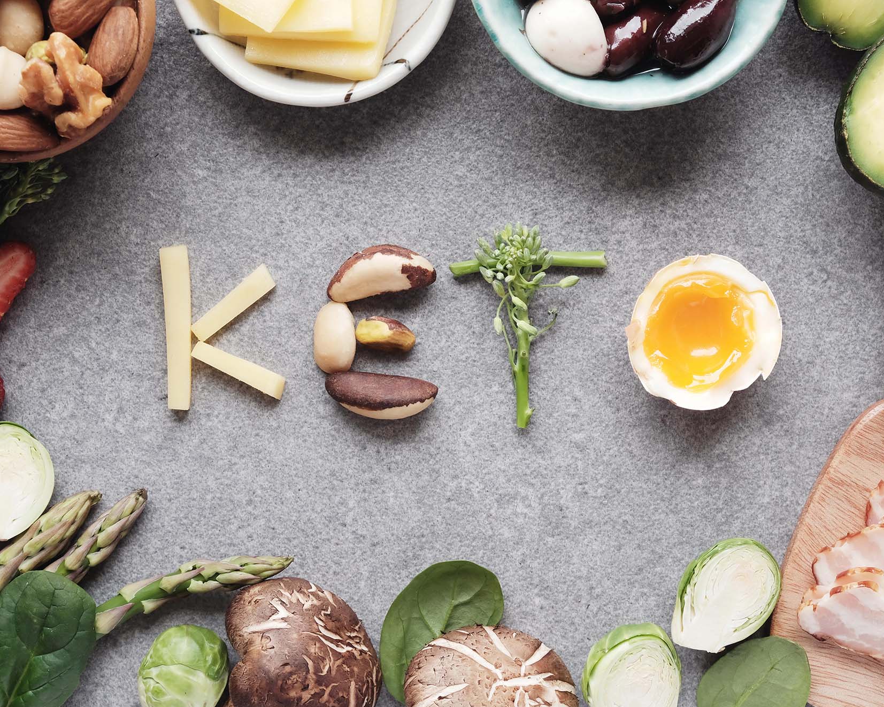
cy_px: 356
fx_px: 1753
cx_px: 458
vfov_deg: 22.8
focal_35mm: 67
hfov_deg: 28.3
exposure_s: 1/18
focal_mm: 39
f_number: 10
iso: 500
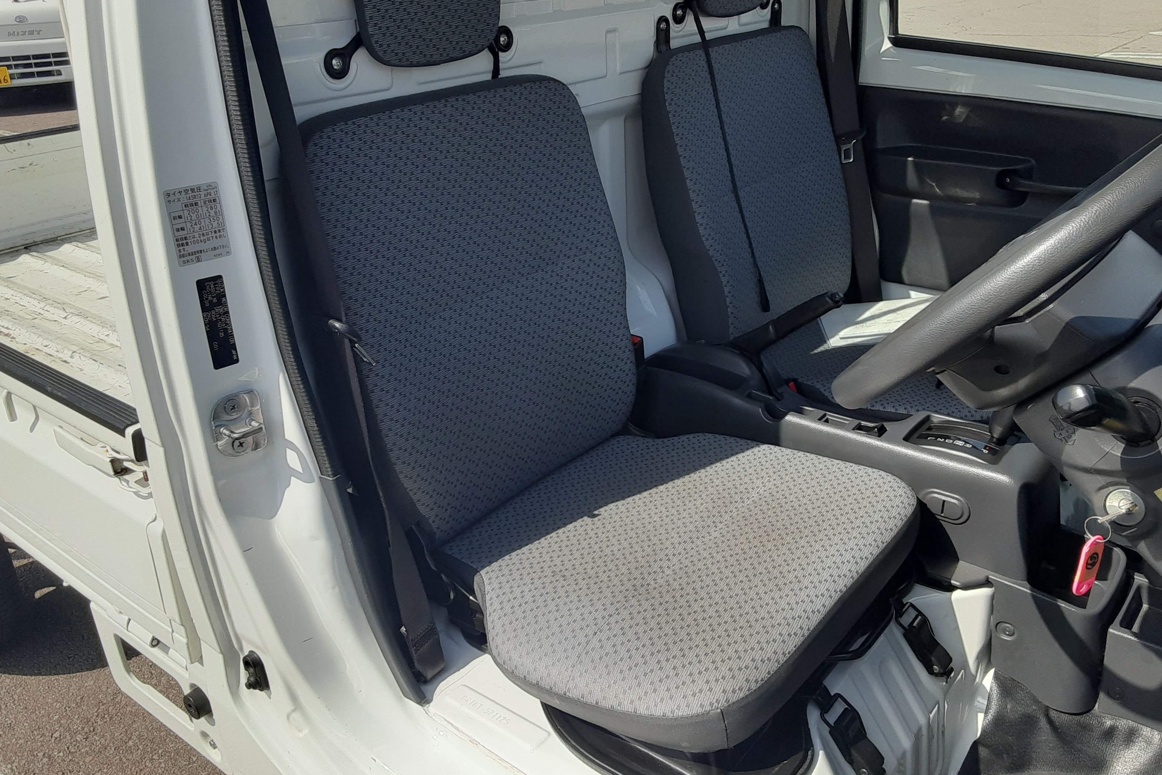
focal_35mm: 29
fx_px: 936
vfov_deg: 44.9
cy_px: 359
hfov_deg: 63.7
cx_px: 595
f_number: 1.9
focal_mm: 2.91
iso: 40
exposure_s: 1/1256
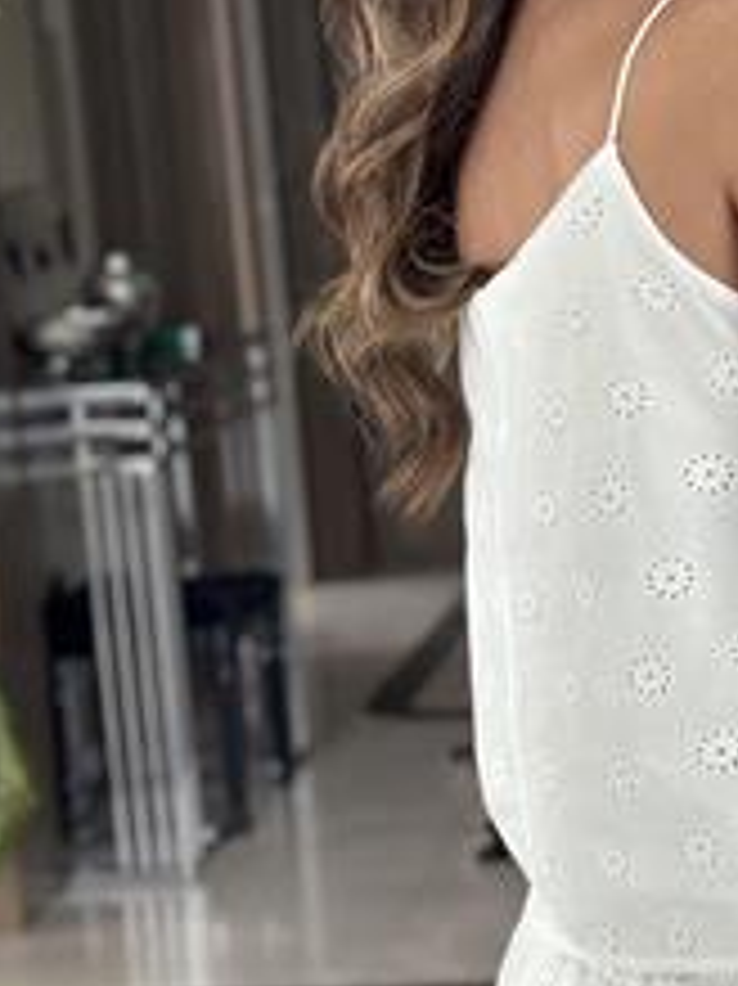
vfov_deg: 17.7
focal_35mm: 111
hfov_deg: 13.1
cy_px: 477
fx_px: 3158
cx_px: 810
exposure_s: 1/67
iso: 125
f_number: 1.78
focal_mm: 6.86
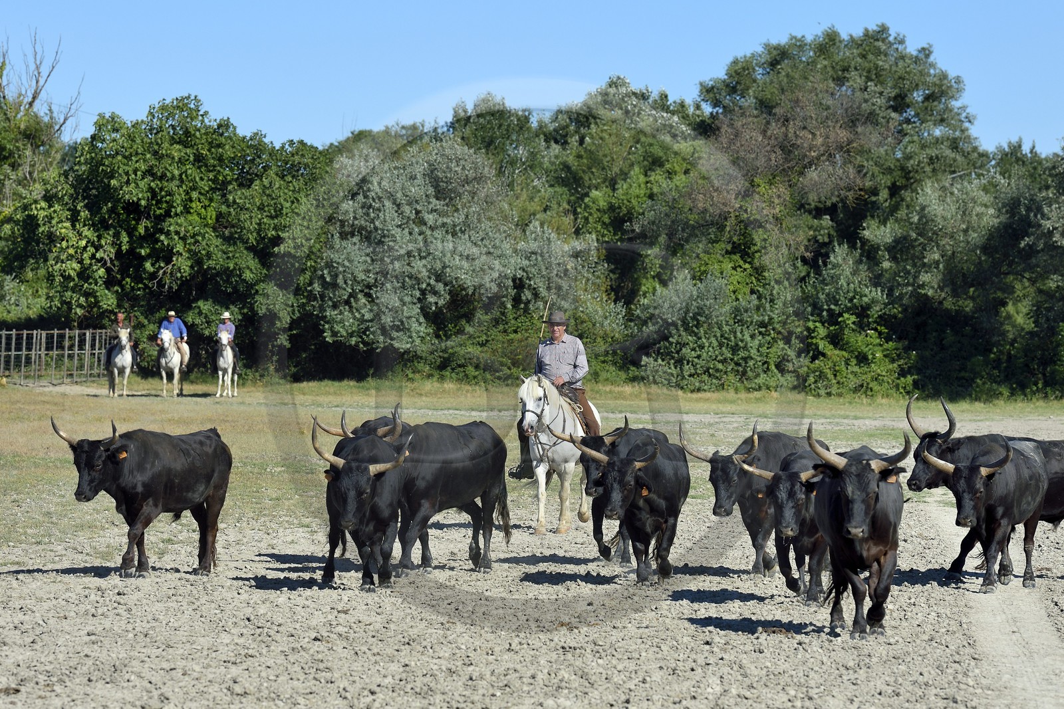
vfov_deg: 6.9
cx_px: 532
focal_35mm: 200
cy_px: 354
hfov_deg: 10.3
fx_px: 5910
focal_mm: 200
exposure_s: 1/1250
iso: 400
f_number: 8
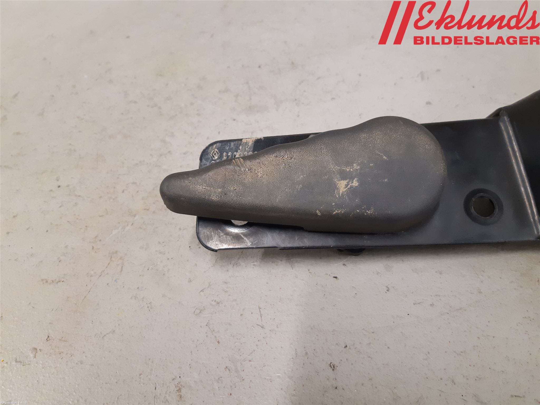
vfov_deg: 53.1
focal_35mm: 26
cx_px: 270
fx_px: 406
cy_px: 202
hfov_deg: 67.3
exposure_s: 1/50
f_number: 1.7
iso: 200
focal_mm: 3.93
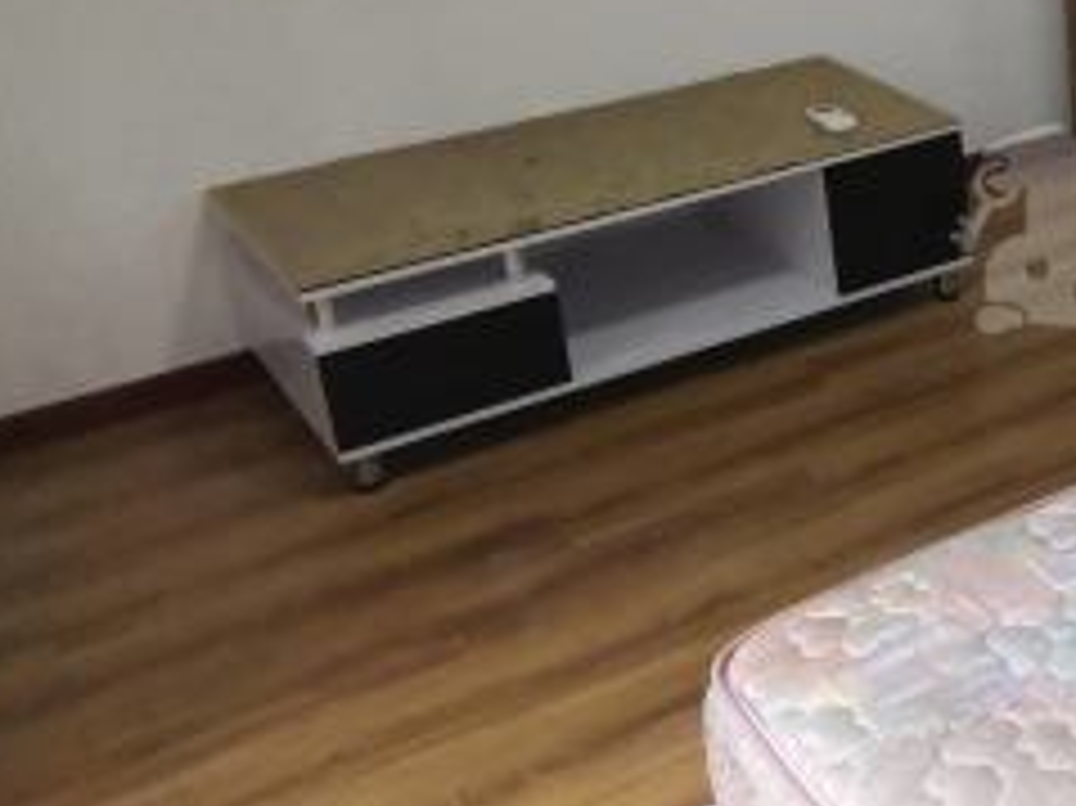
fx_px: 1771
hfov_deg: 29.0
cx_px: 1310
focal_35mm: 57
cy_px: 212
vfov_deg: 25.4
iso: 400
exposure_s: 1/33.3
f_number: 2.2
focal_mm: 2.26
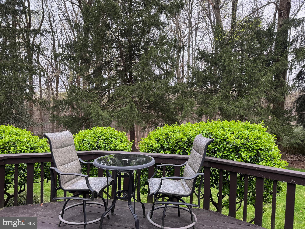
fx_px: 211
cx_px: 152
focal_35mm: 24
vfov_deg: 56.8
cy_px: 114
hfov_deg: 71.6
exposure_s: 1/87
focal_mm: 6.76
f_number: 1.78
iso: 200
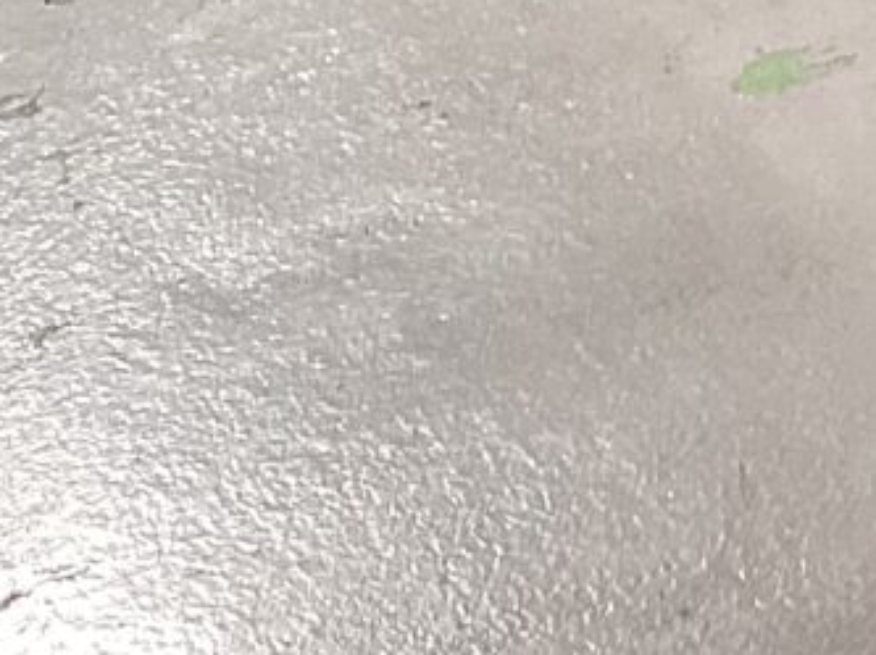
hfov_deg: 10.0
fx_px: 4525
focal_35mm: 179
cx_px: -1029
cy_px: 1084
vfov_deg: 8.1
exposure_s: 1/60
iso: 125
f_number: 2.4
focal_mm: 3.3
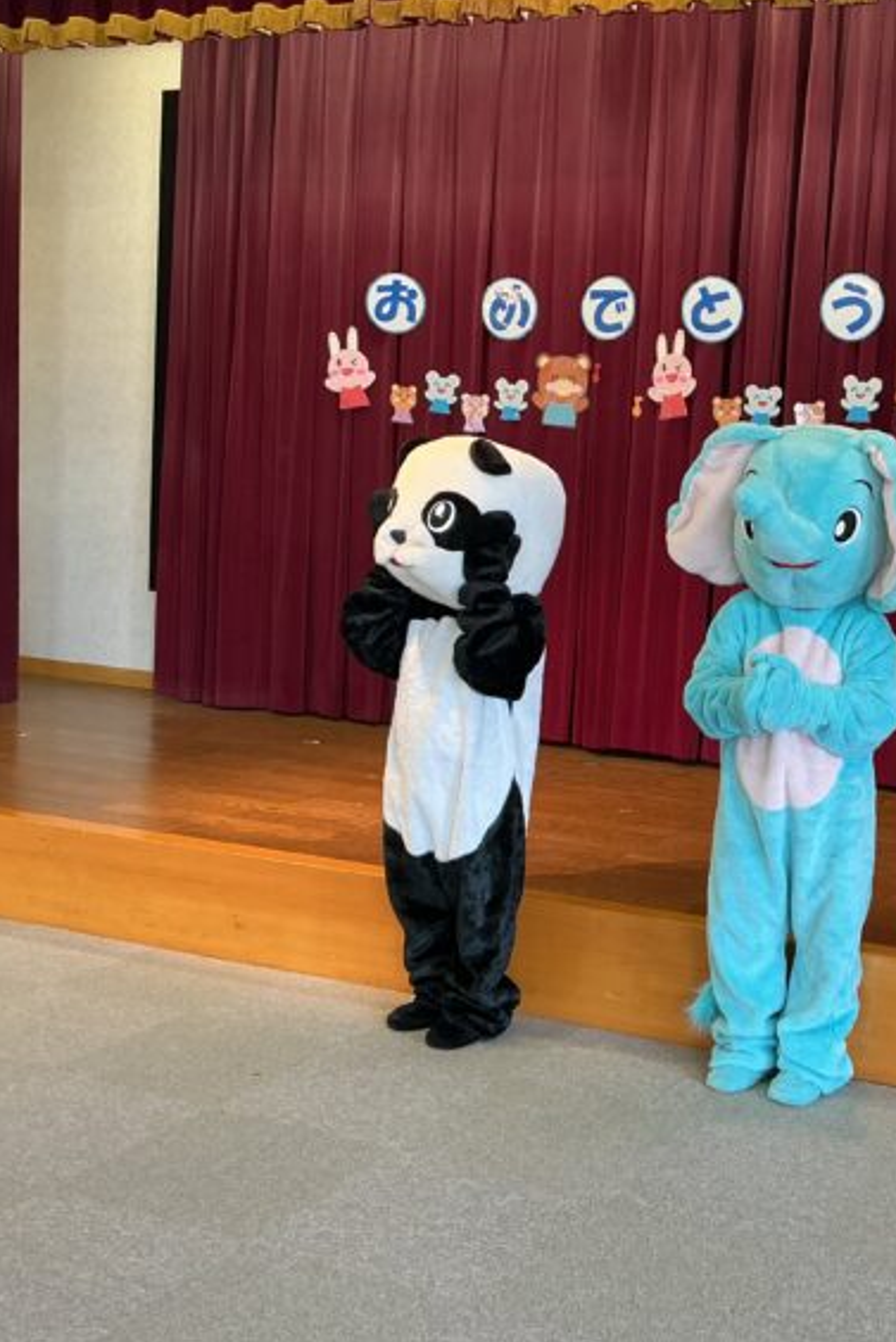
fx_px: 1530
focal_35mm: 41
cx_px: 753
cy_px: 667
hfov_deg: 31.5
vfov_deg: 47.4
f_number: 1.8
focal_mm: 3
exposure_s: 1/60
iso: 50
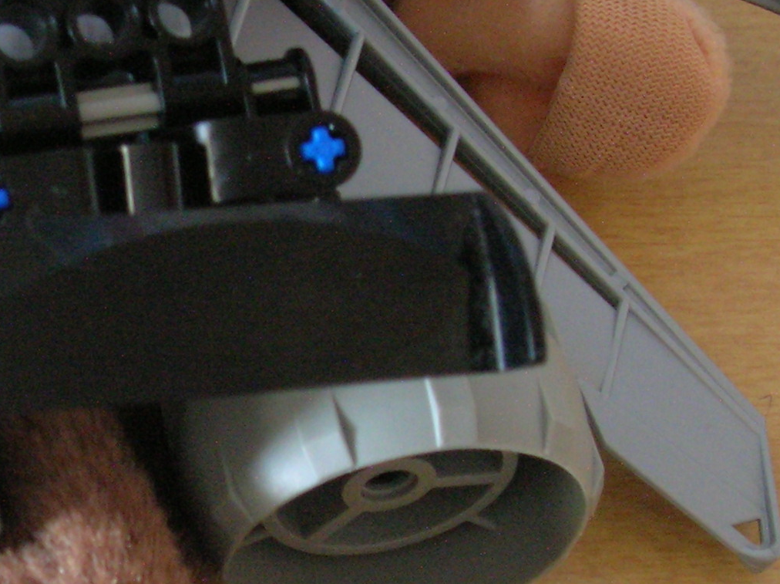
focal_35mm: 104
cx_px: 133
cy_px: 453
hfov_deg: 18.7
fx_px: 2341
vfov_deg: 14.1
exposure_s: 2
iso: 200
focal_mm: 7.7
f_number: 3.2
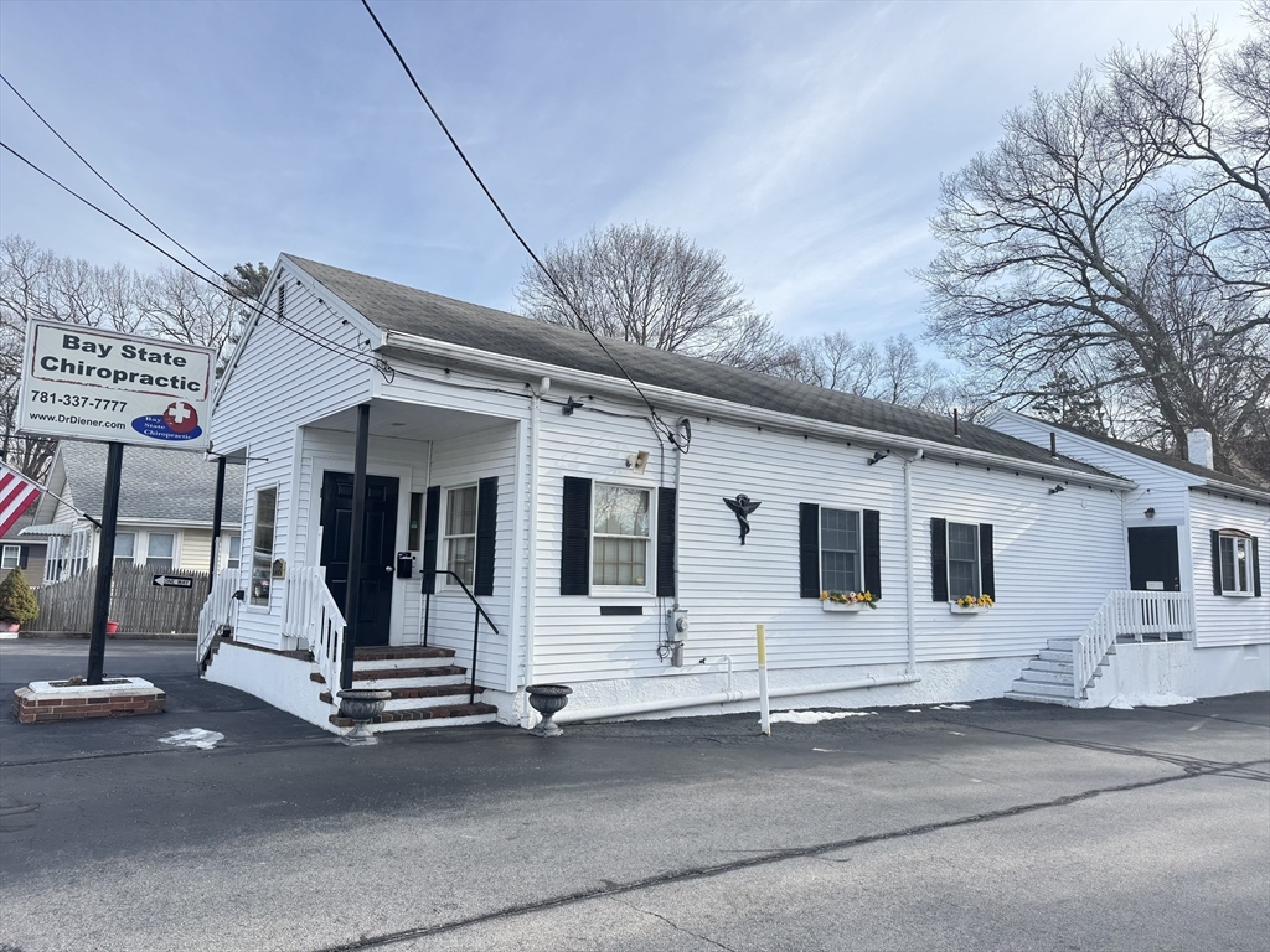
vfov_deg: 56.8
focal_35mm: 24
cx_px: 635
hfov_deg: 71.6
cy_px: 476
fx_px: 881
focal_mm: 6.76
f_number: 1.78
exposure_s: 1/1488
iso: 80
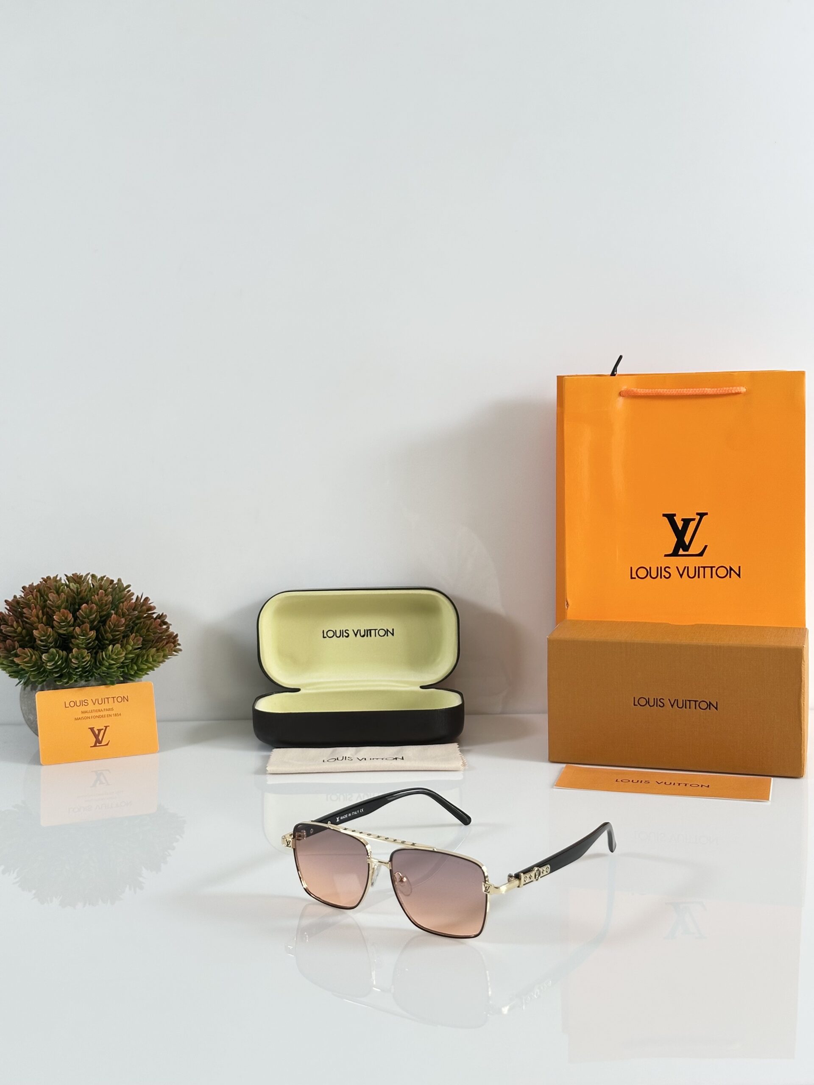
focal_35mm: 48
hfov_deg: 30.3
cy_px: 542
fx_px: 1505
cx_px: 407
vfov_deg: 39.7
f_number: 1.78
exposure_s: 1/121
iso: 64
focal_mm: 6.86
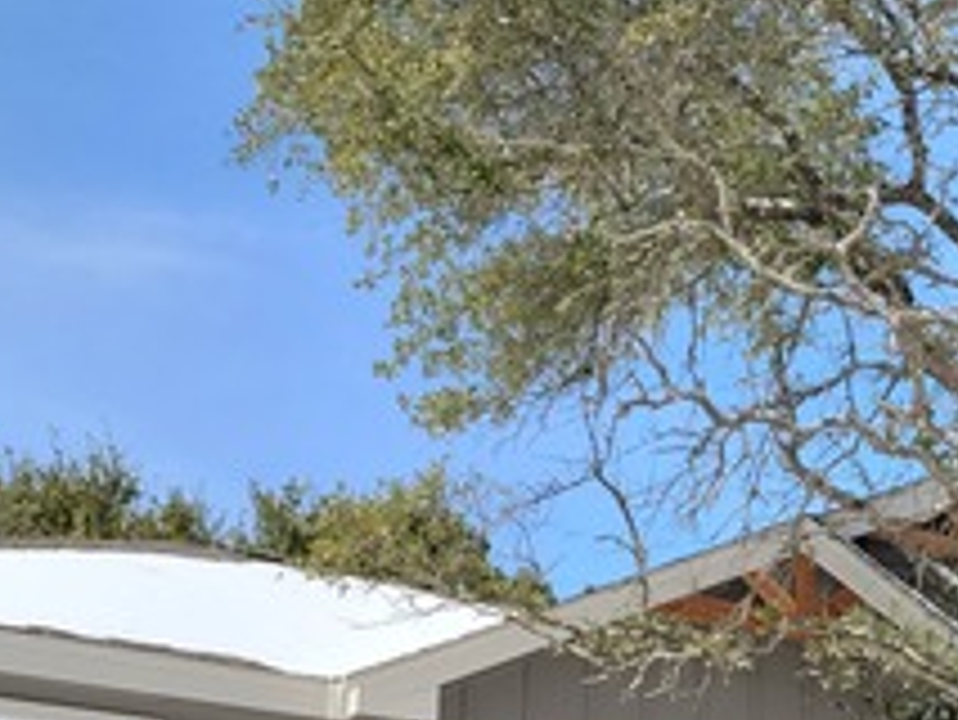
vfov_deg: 18.8
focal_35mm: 78
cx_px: 733
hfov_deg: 24.7
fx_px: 2160
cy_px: 567
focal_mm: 5.4
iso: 40
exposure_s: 1/2099
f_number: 1.8
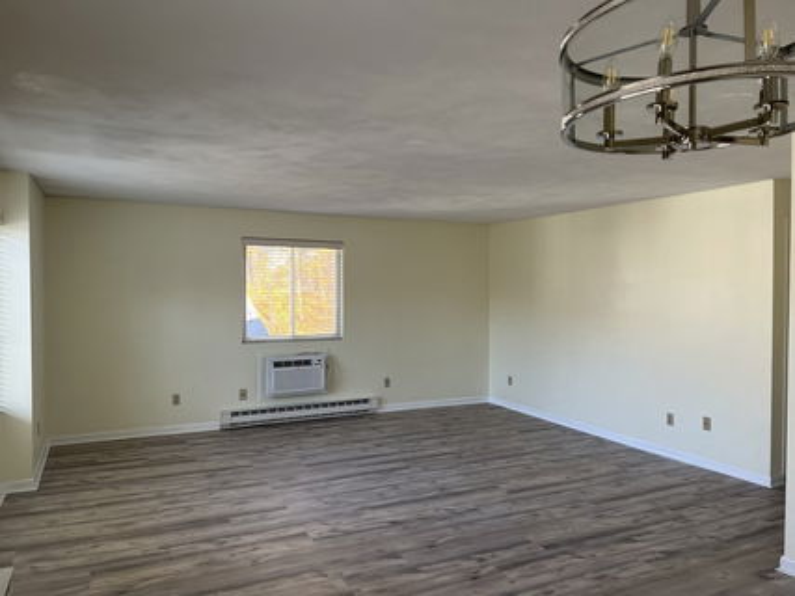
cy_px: 298
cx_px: 398
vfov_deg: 53.0
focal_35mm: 26
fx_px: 597
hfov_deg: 67.3
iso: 125
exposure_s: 1/120
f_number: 1.5
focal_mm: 5.7
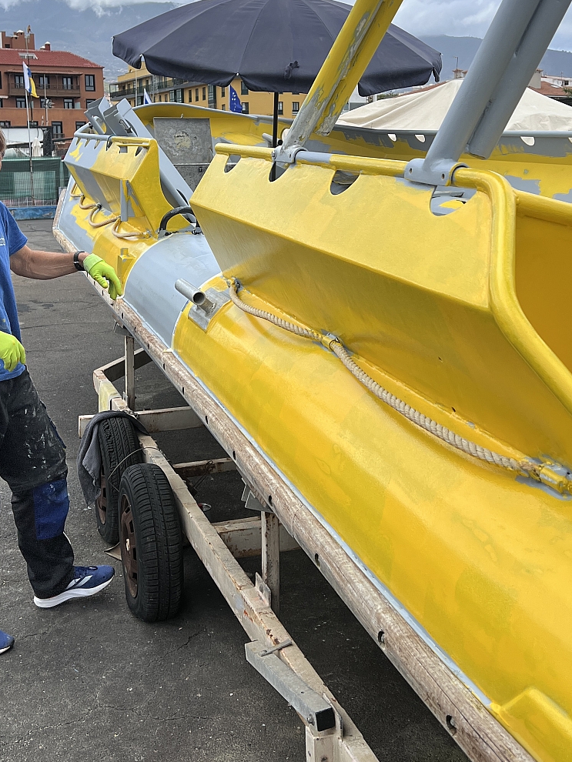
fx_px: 925
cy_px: 266
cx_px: 243
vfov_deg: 44.3
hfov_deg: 34.3
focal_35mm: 42
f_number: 1.5
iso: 50
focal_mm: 5.7
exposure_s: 1/4274
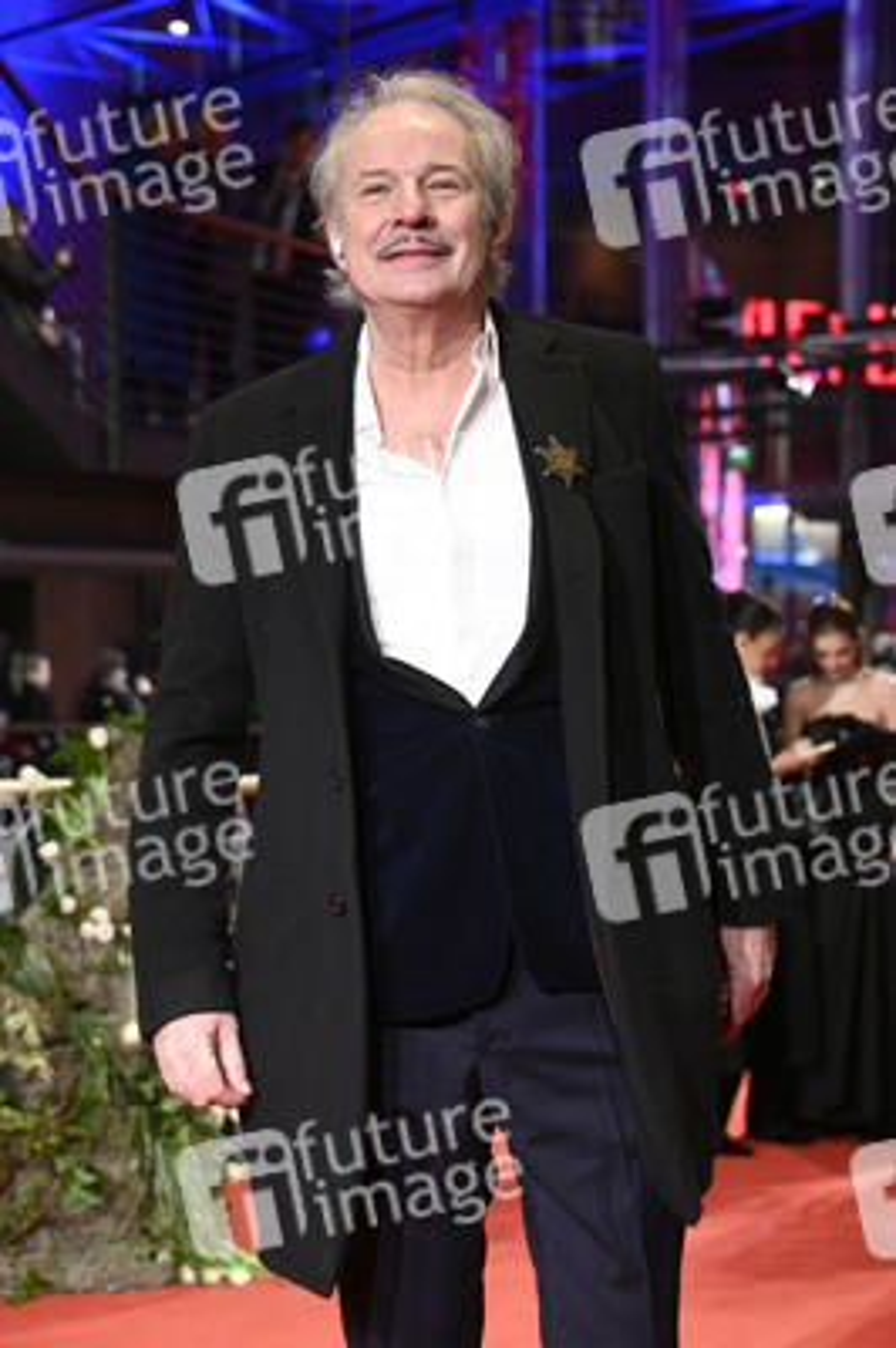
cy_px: 674
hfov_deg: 17.5
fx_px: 2917
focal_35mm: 78
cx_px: 448
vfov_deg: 26.0
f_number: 5
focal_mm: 78
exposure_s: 1/200
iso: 5000
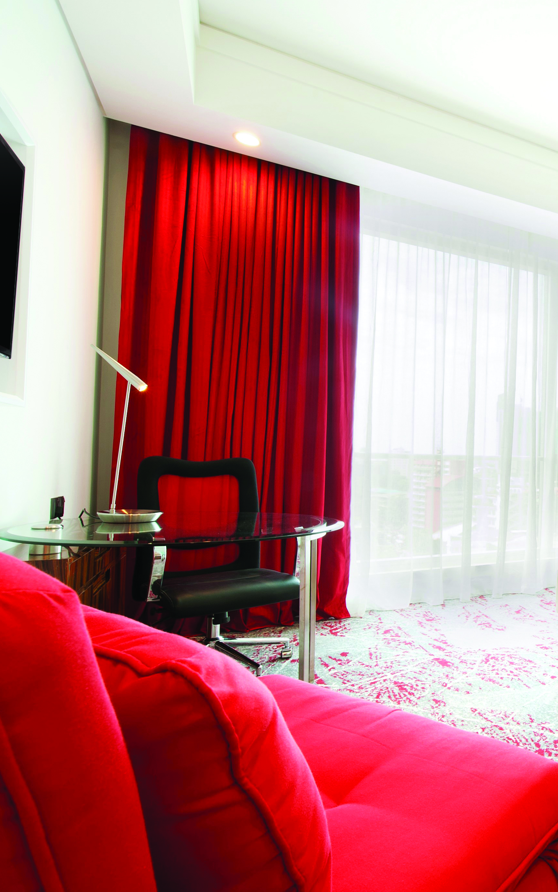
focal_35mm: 22
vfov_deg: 79.6
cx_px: 587
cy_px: 435
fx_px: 535
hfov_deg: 44.5
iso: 100
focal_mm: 14
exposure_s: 1/2
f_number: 11
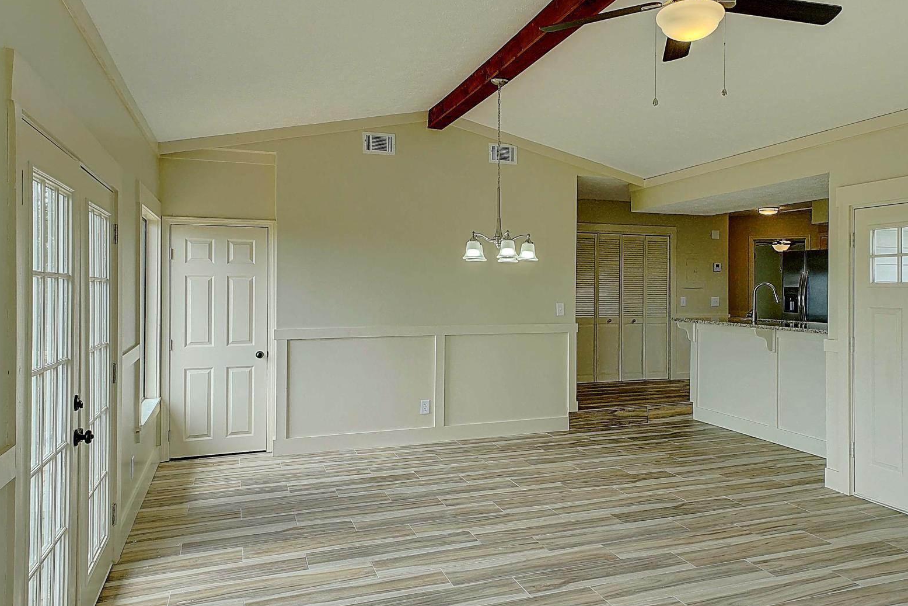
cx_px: 523
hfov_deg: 67.0
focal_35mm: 27
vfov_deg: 47.9
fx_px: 681
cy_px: 281
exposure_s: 1/60
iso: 100
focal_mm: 14
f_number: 8
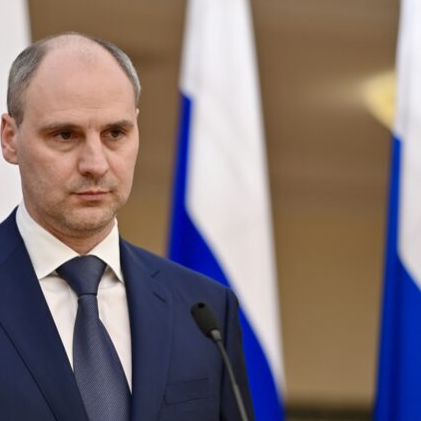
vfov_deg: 6.3
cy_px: 229
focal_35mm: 280
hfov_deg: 6.2
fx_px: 3853
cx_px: 82
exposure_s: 1/320
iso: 400
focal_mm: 200
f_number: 2.8
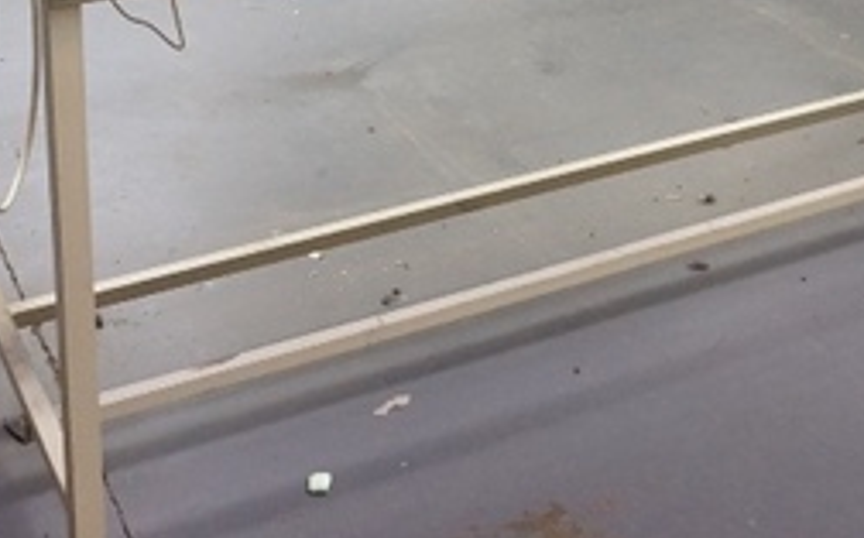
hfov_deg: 29.2
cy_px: -147
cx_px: 579
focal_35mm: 70
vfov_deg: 17.5
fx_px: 1647
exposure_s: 1/160
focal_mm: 16
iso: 2000
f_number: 3.5
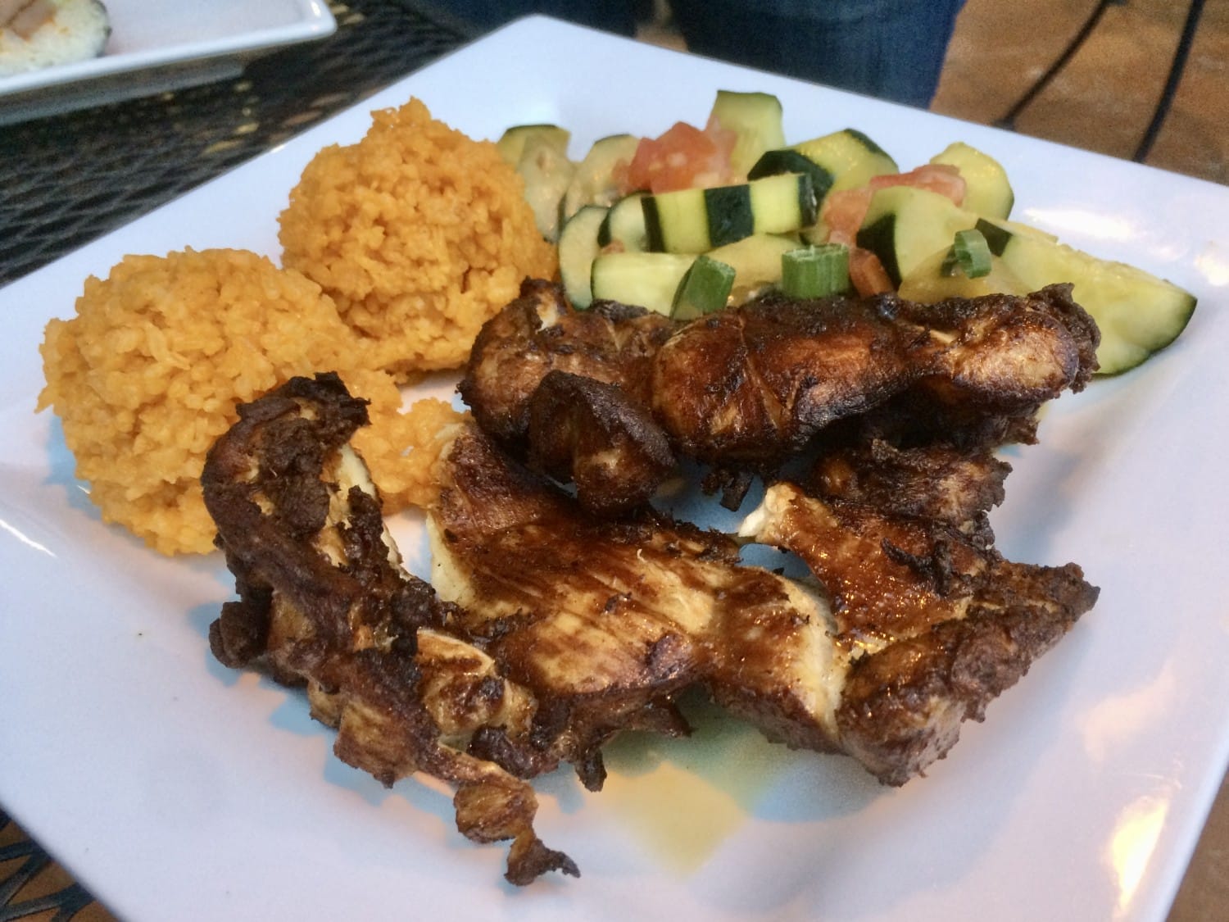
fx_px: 1030
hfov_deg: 61.7
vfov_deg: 48.2
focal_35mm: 29
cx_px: 614
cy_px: 461
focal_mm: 4.15
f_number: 2.2
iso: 160
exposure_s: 1/30
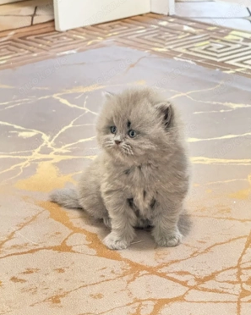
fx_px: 1171
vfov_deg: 15.3
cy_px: 151
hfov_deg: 12.2
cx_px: 125
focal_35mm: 126
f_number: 2.8
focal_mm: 15.66
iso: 1600
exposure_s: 1/34
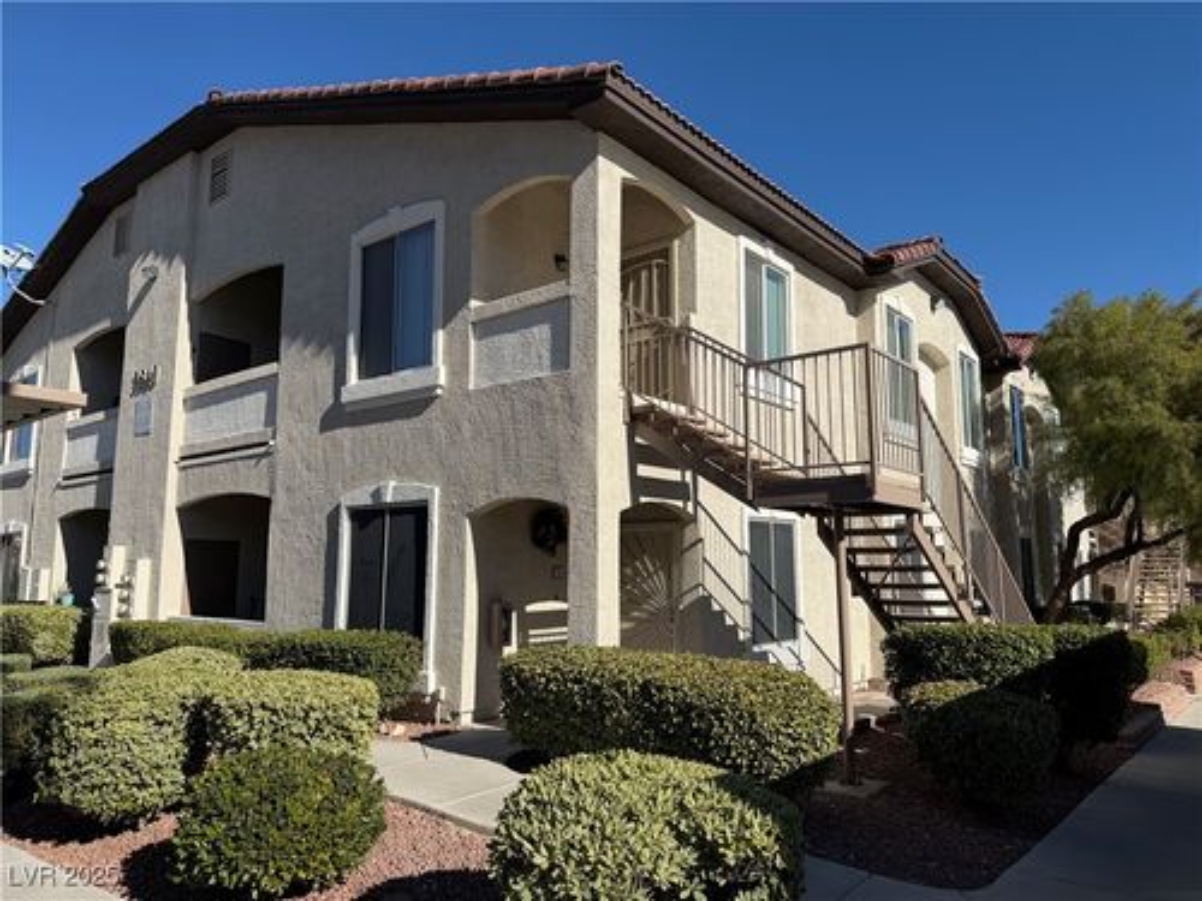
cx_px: 601
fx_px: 833
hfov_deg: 71.6
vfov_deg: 56.8
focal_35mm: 24
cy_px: 450
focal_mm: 6.76
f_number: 1.78
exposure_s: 1/6173
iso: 80
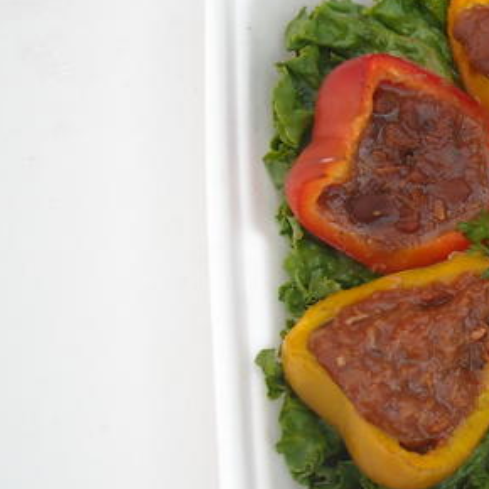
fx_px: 1534
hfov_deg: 17.1
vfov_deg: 18.1
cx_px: 619
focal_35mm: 96
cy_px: 279
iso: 64
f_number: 2.8
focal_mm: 5.7
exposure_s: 1/284
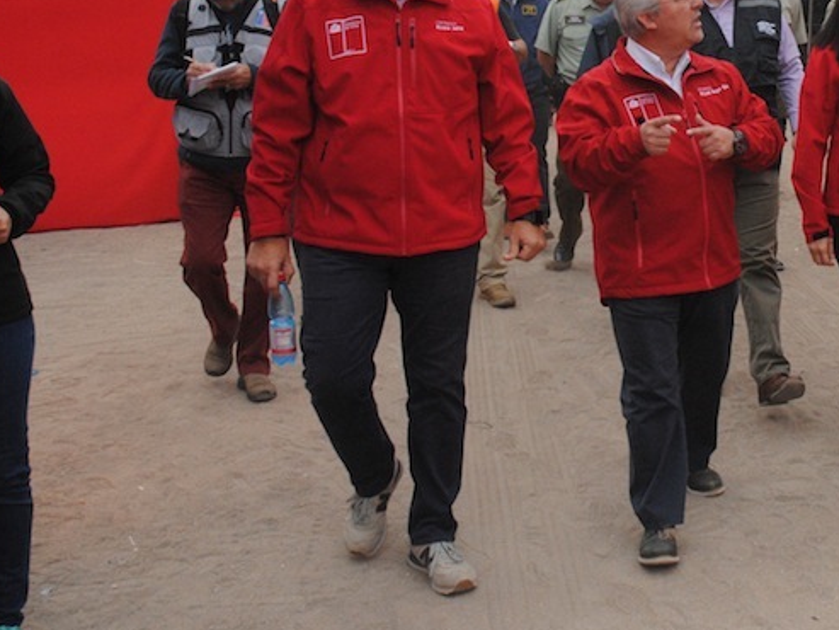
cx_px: 716
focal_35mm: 58
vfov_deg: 25.1
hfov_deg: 32.0
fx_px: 1406
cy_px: 201
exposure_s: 1/400
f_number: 10
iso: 800
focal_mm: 22
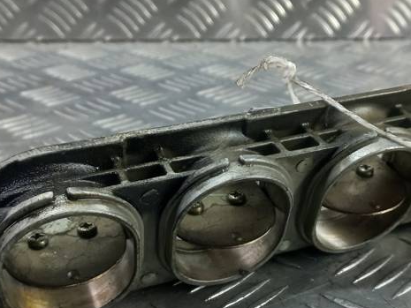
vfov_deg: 26.5
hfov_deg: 34.8
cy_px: 193
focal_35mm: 55
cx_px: 243
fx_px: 653
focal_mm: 4.6
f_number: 1.8
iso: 80
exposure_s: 1/50
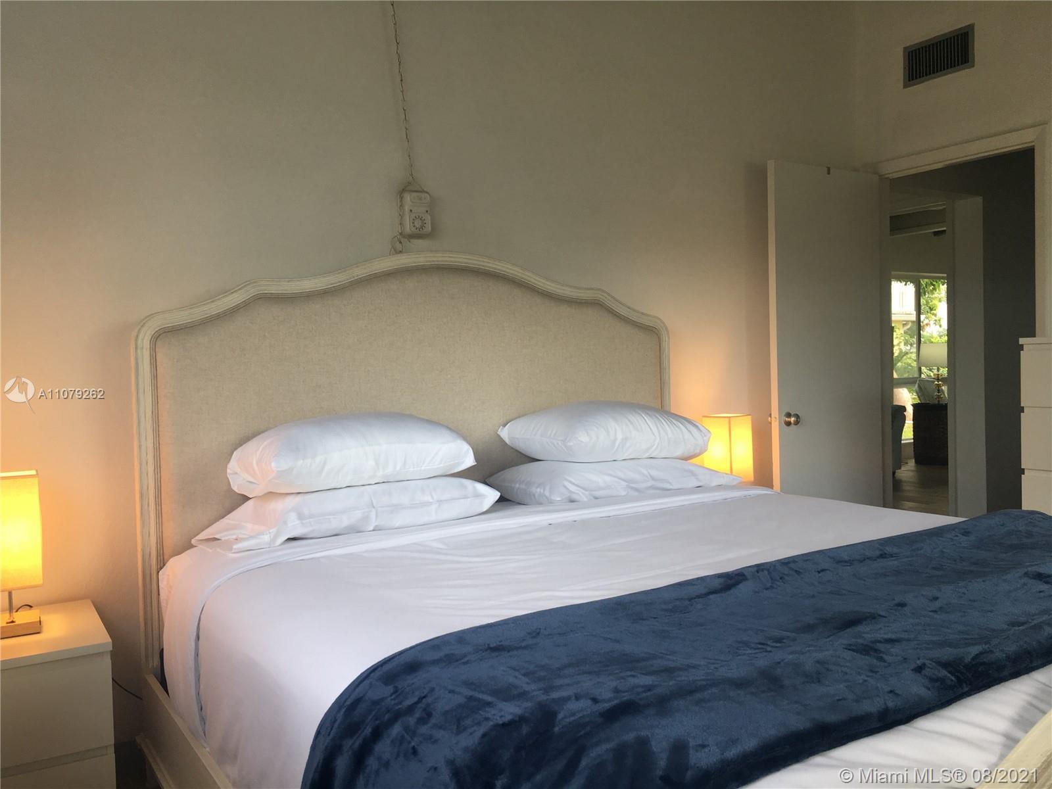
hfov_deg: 61.7
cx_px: 526
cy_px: 394
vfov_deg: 48.2
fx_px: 881
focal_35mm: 29
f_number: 2.2
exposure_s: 1/60
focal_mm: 4.15
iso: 25
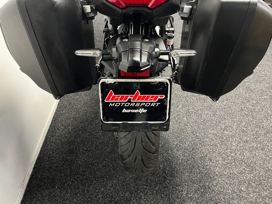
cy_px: 102
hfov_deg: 67.3
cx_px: 136
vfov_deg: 53.1
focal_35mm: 26
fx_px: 204
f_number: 1.6
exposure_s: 1/33
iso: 500
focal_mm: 5.1
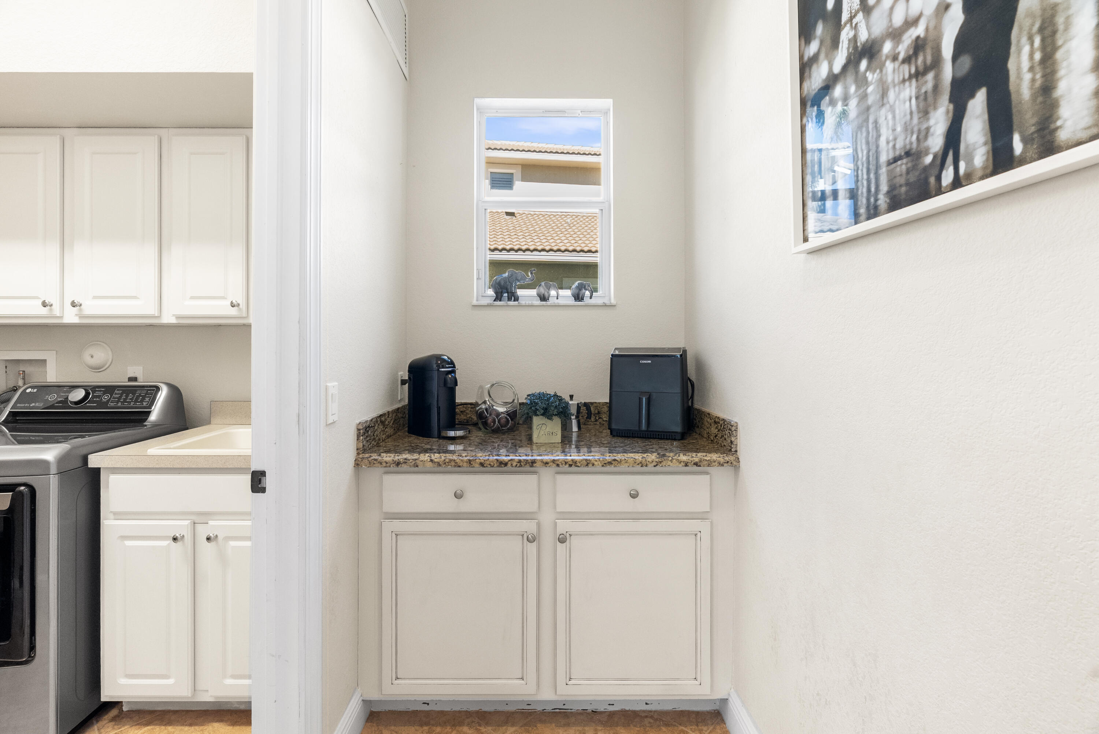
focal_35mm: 16
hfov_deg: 96.7
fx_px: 489
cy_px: 367
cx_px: 550
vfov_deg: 73.8
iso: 1600
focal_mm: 16
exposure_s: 1/8
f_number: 8
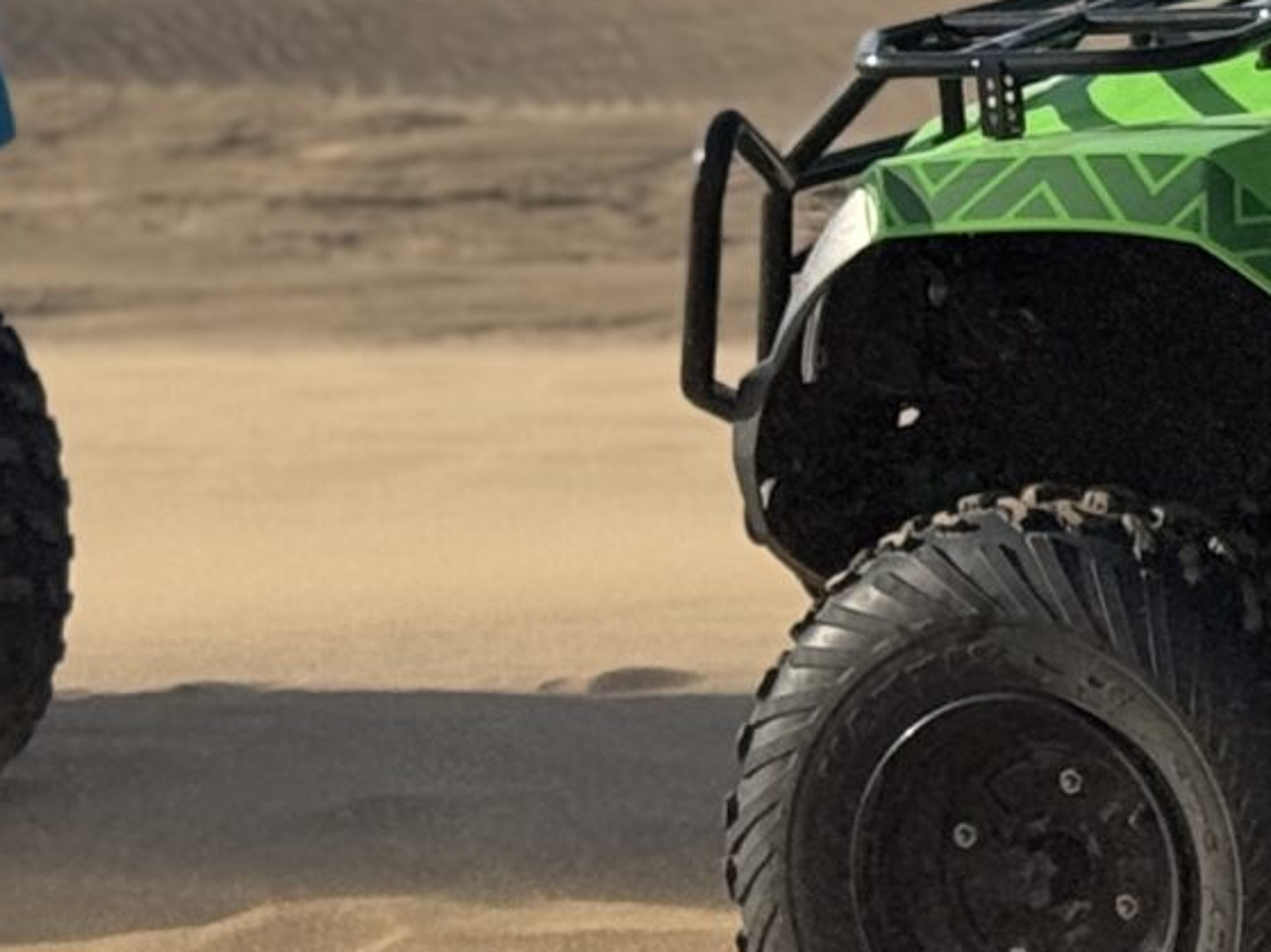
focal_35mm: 220
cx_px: 2672
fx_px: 8076
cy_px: -289
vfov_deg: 6.7
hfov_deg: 8.5
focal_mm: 6.76
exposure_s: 1/5376
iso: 64
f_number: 1.78
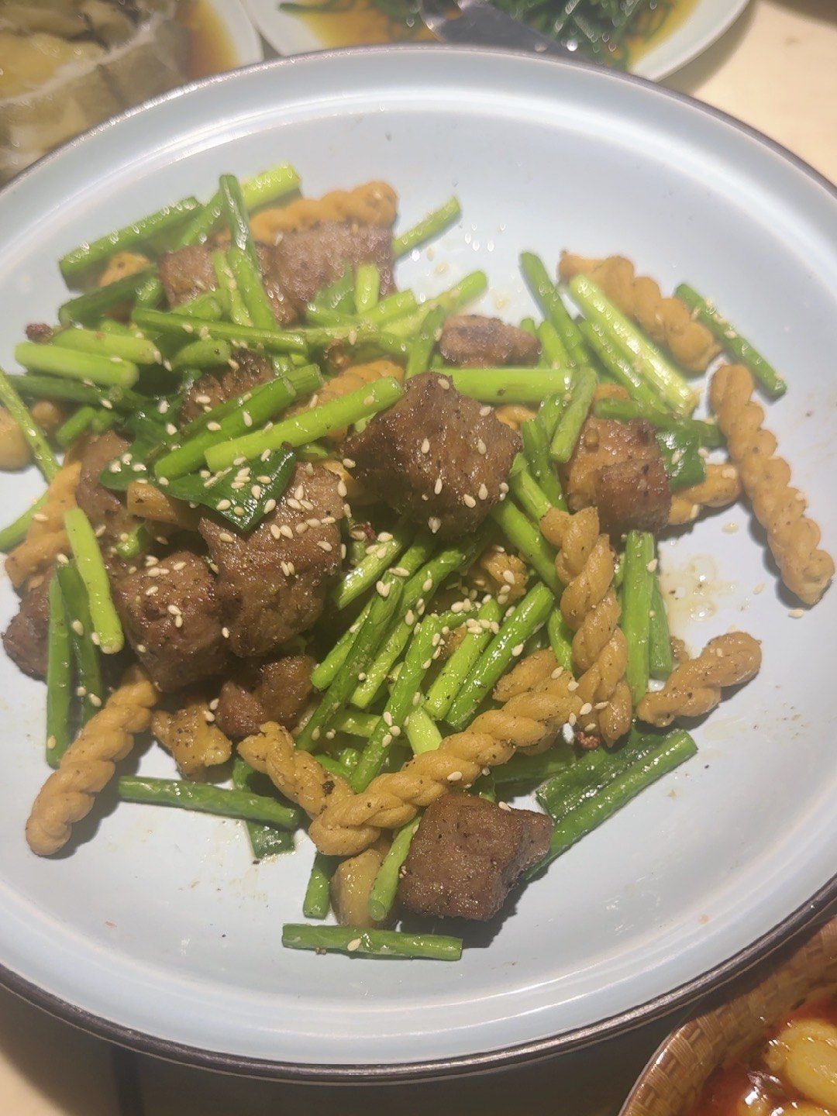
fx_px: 774
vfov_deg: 71.6
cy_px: 558
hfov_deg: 56.8
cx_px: 418
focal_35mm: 24
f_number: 1.78
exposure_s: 1/100
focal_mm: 6.86
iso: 100
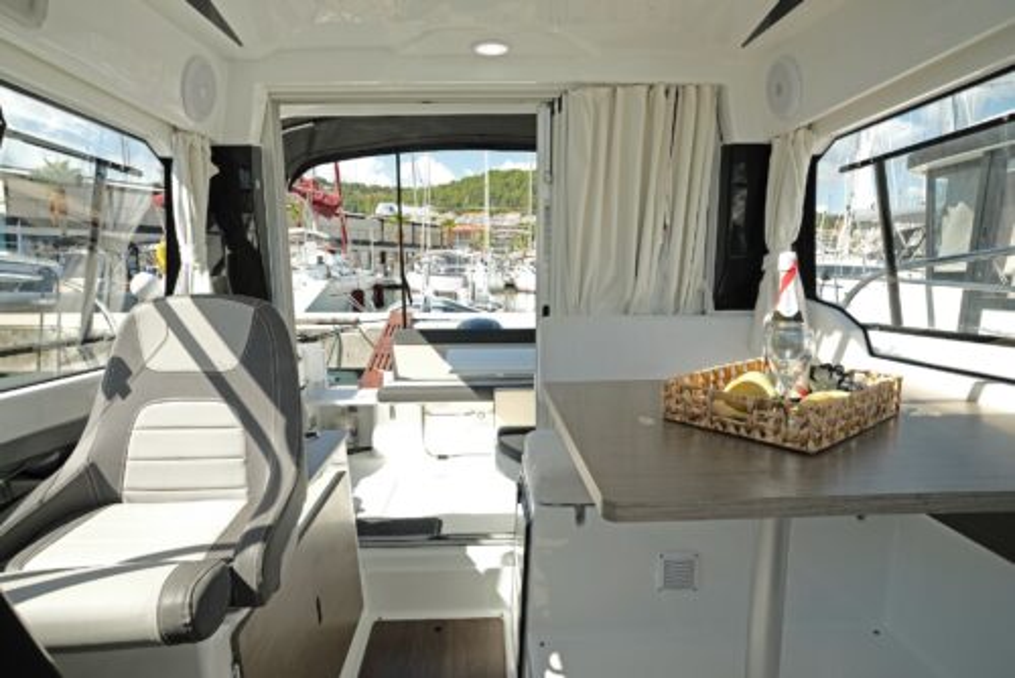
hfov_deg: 83.9
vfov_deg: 62.0
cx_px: 508
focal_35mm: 20
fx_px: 564
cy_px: 339
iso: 200
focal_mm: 13
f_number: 5.6
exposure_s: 1/125
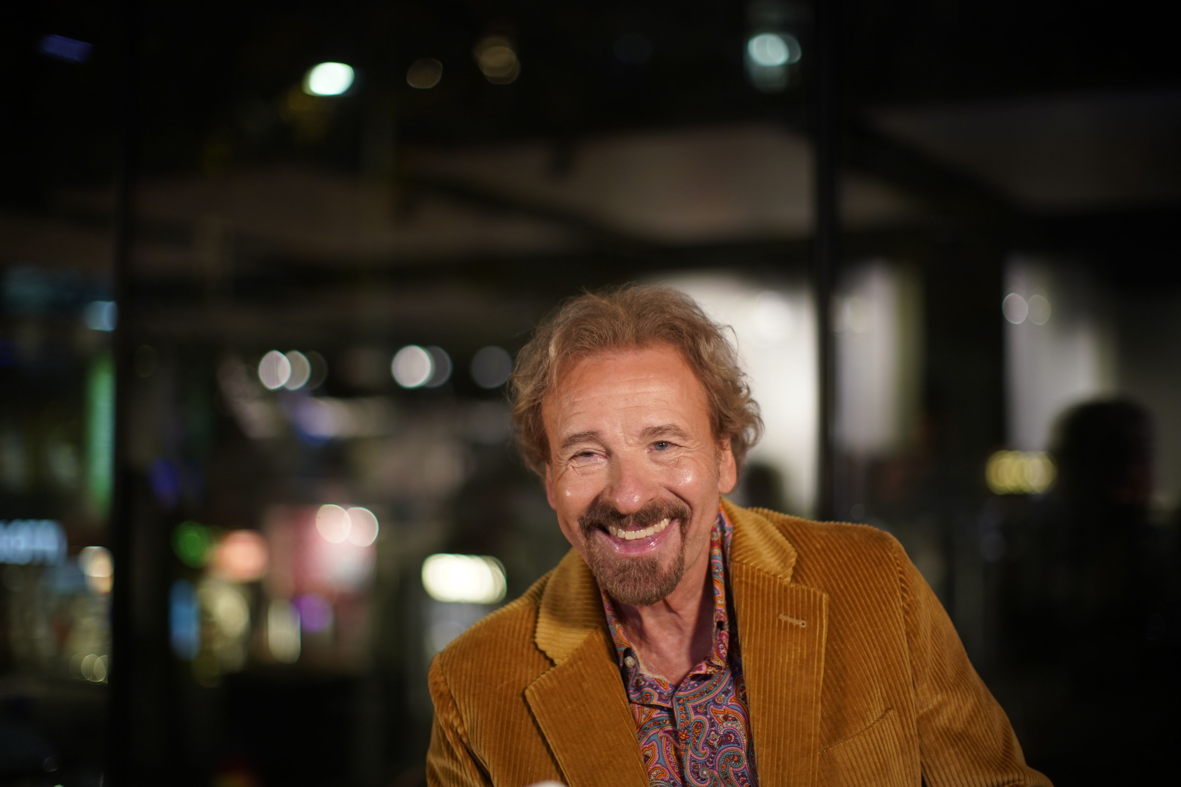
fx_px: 1640
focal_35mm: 50
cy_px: 394
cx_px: 590
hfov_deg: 39.6
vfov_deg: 27.0
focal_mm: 50
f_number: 1.3
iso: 400
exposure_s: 1/320
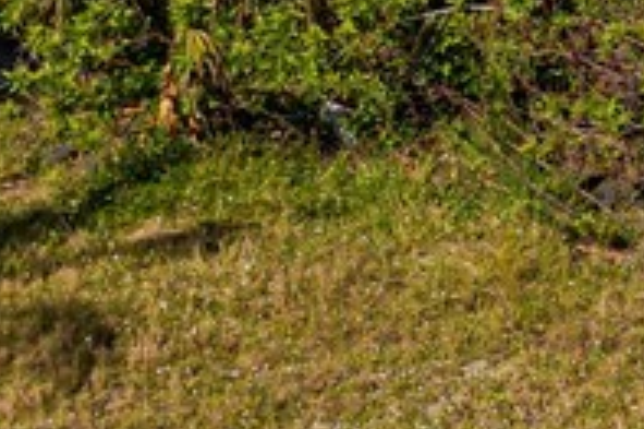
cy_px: -316
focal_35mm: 154
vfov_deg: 8.6
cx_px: 1200
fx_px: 2753
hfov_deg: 12.1
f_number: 4.5
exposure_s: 1/200
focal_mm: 10.26
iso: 100
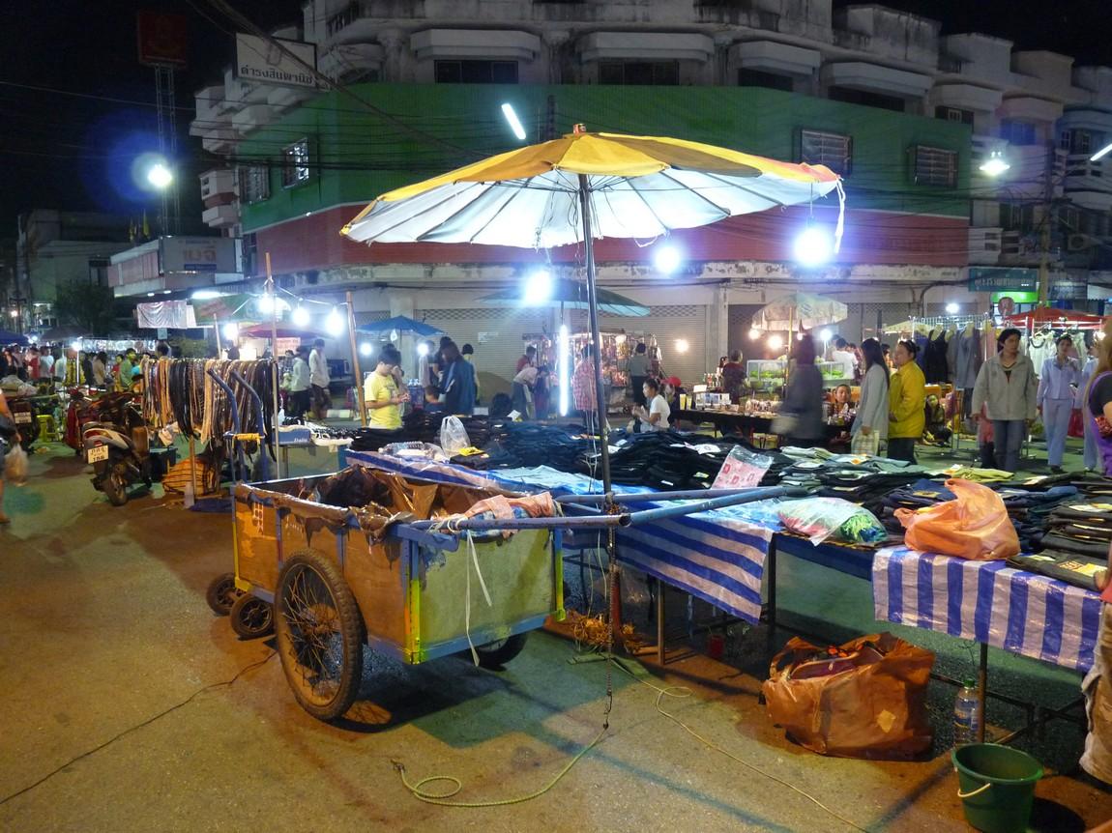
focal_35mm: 27
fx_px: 867
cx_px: 556
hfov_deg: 65.3
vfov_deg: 51.3
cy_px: 416
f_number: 2.8
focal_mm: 4.8
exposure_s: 1/15
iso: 400
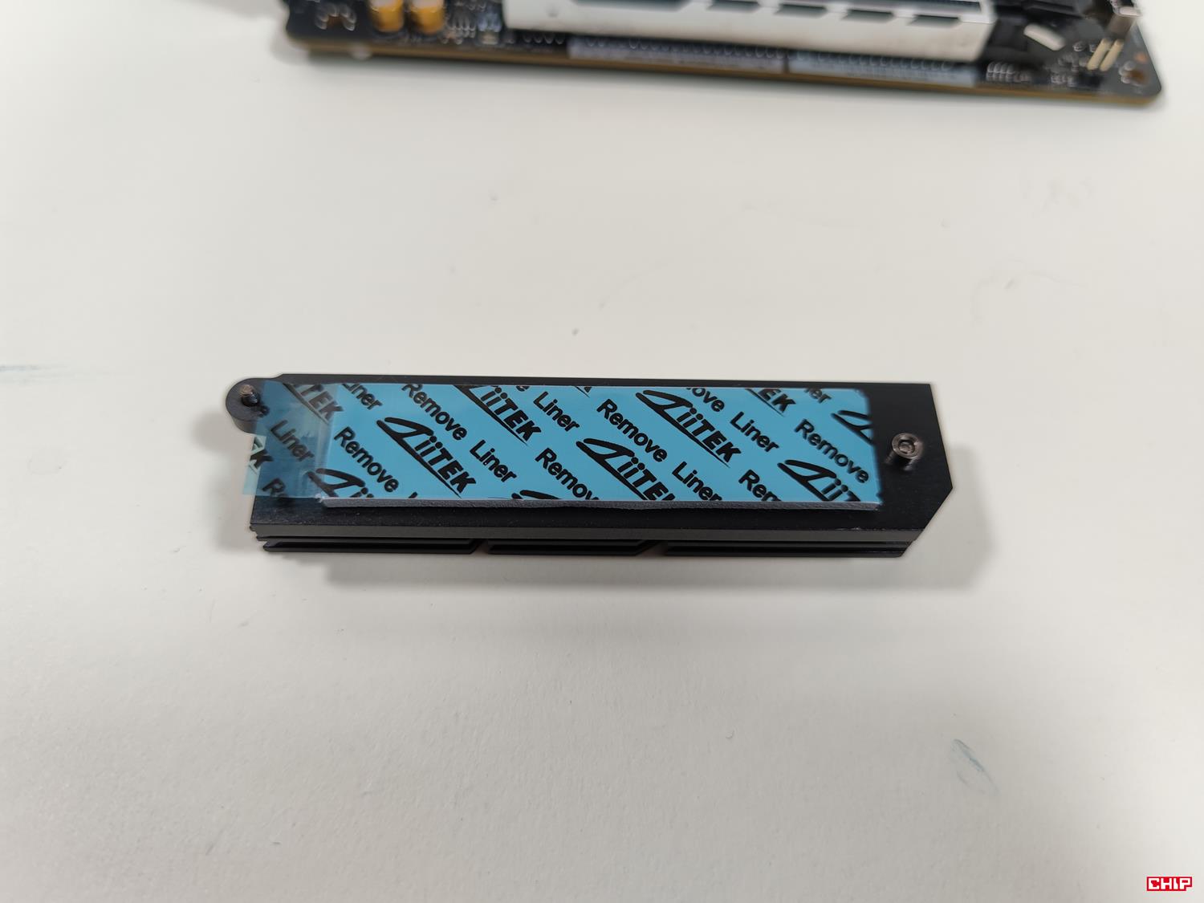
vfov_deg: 54.9
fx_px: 870
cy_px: 452
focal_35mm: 25
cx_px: 602
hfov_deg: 69.4
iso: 76
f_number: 1.85
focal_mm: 6.78
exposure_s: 1/100
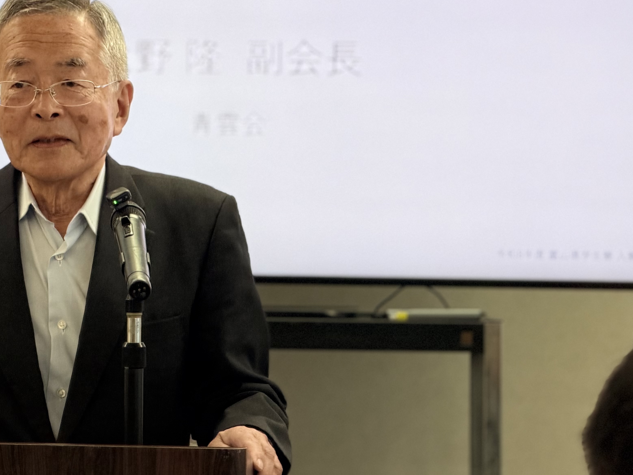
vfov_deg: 8.1
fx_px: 3347
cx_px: 67
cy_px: 114
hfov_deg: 10.7
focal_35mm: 183
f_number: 2.8
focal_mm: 16.89
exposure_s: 1/100
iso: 160
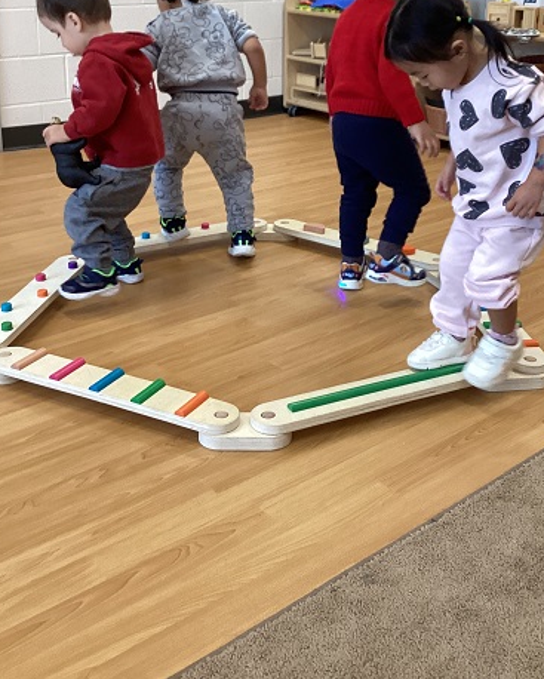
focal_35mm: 44
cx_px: 289
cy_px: 187
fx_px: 885
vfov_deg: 41.0
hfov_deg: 34.2
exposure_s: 1/50
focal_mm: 3.3
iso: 200
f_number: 2.4
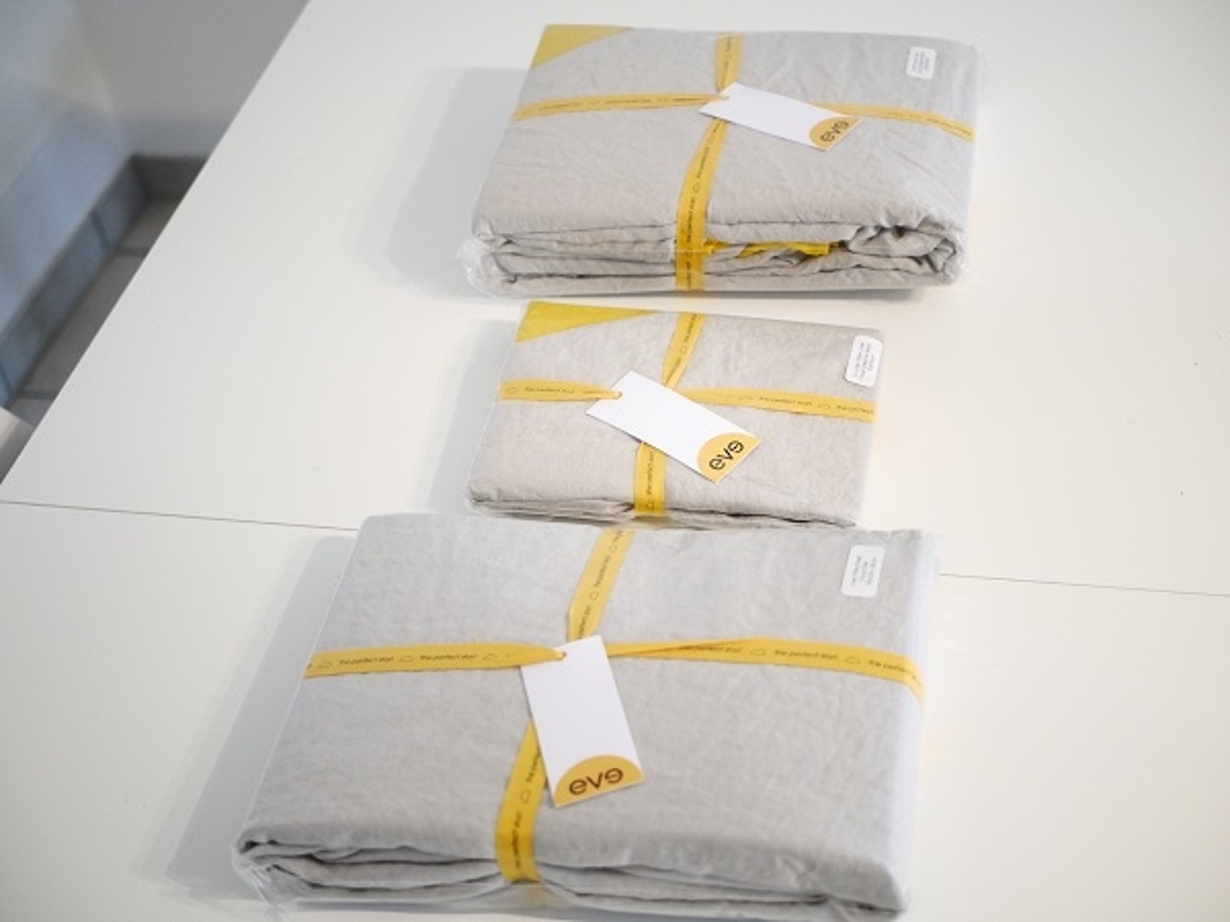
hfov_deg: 38.2
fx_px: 1777
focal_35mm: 50
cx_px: 615
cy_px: 461
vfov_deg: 29.1
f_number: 1.7
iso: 2000
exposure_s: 1/60
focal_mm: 25
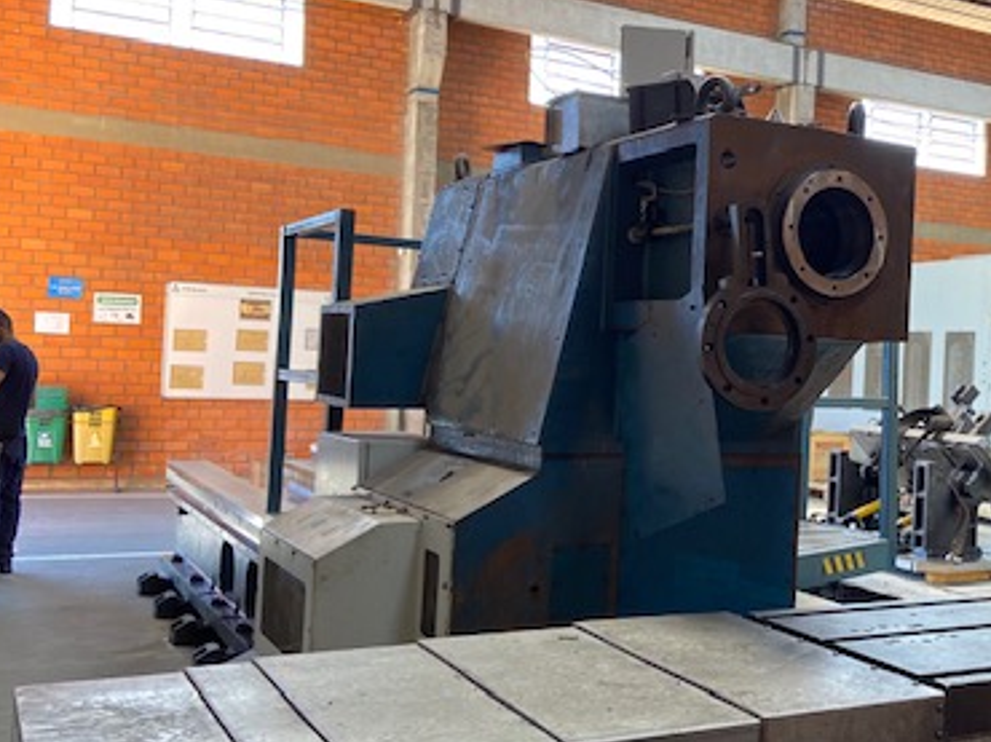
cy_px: 367
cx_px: 825
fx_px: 1287
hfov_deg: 40.0
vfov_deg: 32.1
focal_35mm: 45
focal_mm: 4.25
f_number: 1.8
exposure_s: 1/121
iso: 100
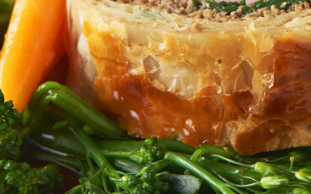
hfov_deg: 3.9
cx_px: 124
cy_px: 10
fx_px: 4552
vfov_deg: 2.4
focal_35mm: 537
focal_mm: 105
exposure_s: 1/30
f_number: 4
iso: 50
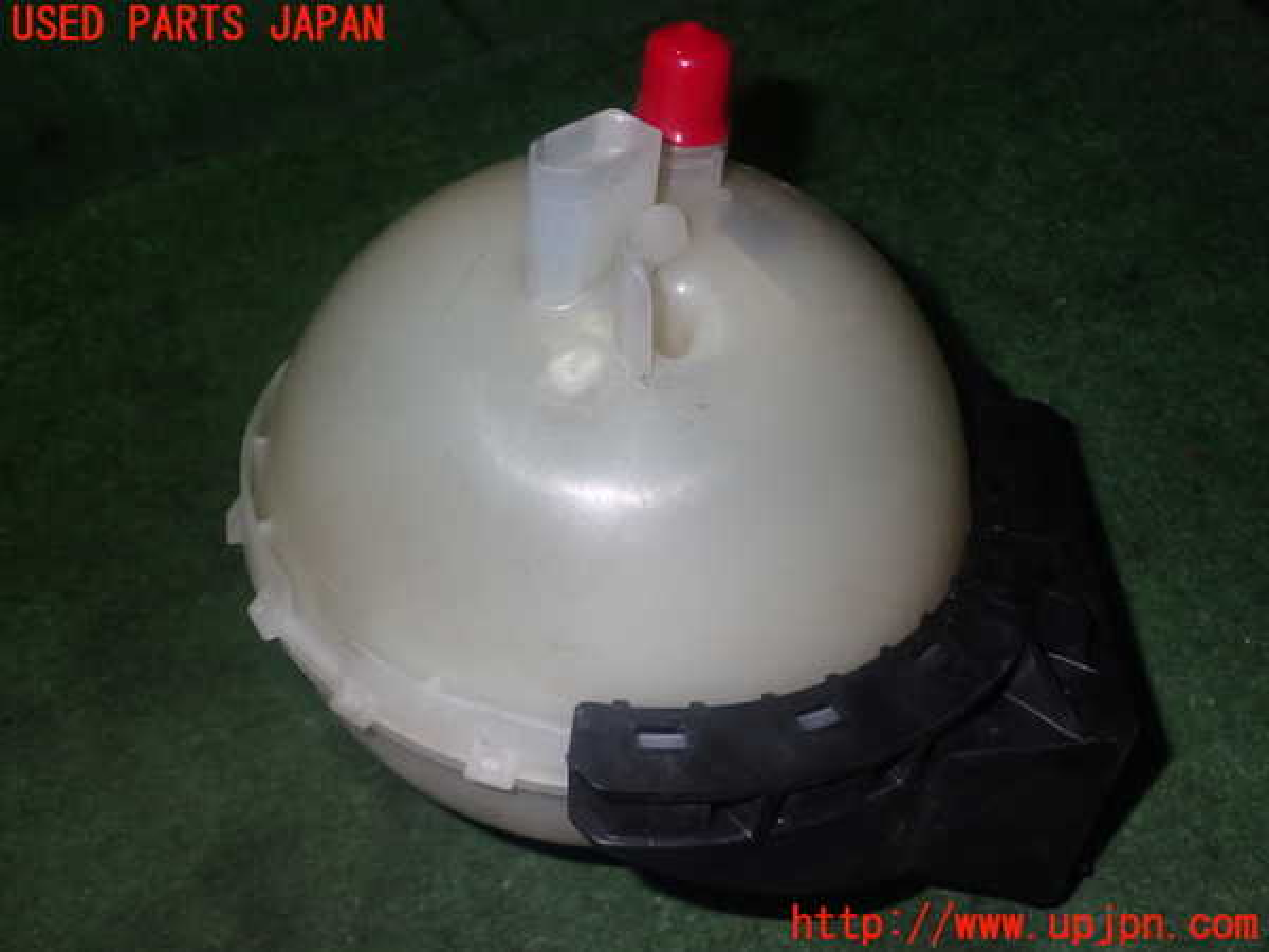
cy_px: 476
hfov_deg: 51.4
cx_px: 634
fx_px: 1320
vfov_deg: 39.7
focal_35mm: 36
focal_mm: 6.37
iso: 400
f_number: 7.1
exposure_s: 1/40
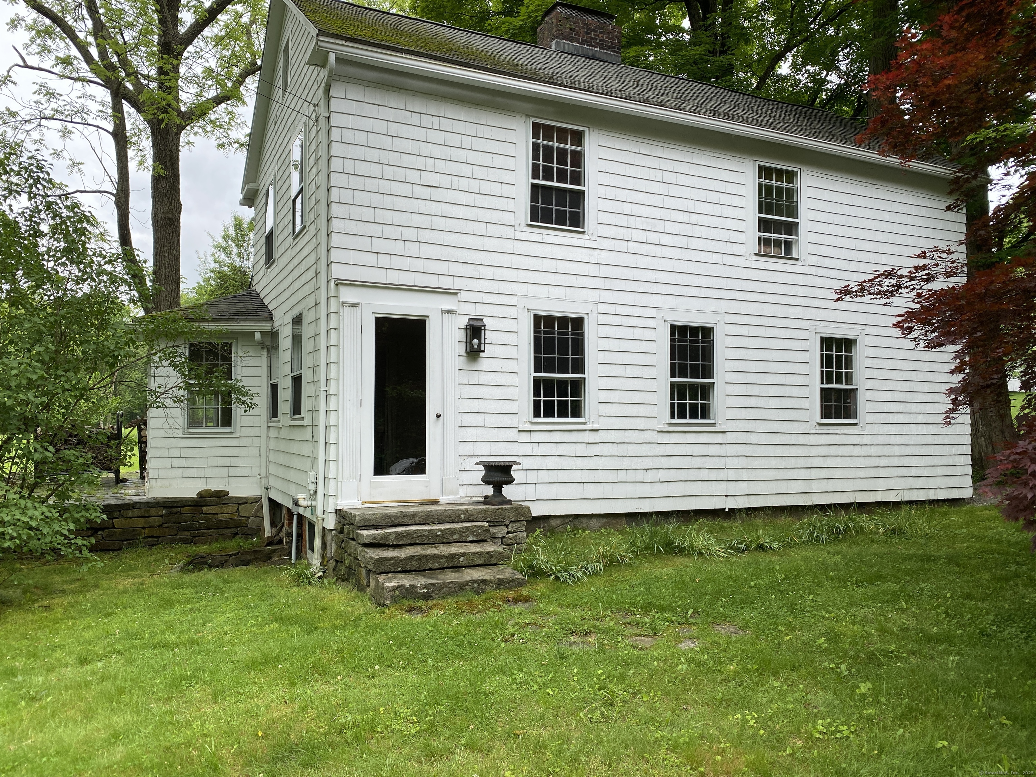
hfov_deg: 67.3
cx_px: 518
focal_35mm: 26
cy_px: 388
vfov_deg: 53.1
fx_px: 778
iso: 32
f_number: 1.8
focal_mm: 4.25
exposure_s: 1/719
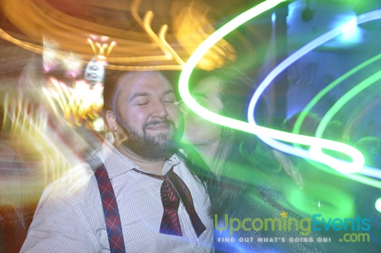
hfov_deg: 43.7
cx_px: 190
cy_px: 126
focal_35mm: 45
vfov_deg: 29.8
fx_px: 476
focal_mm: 30
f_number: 5
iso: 400
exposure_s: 1/1.3
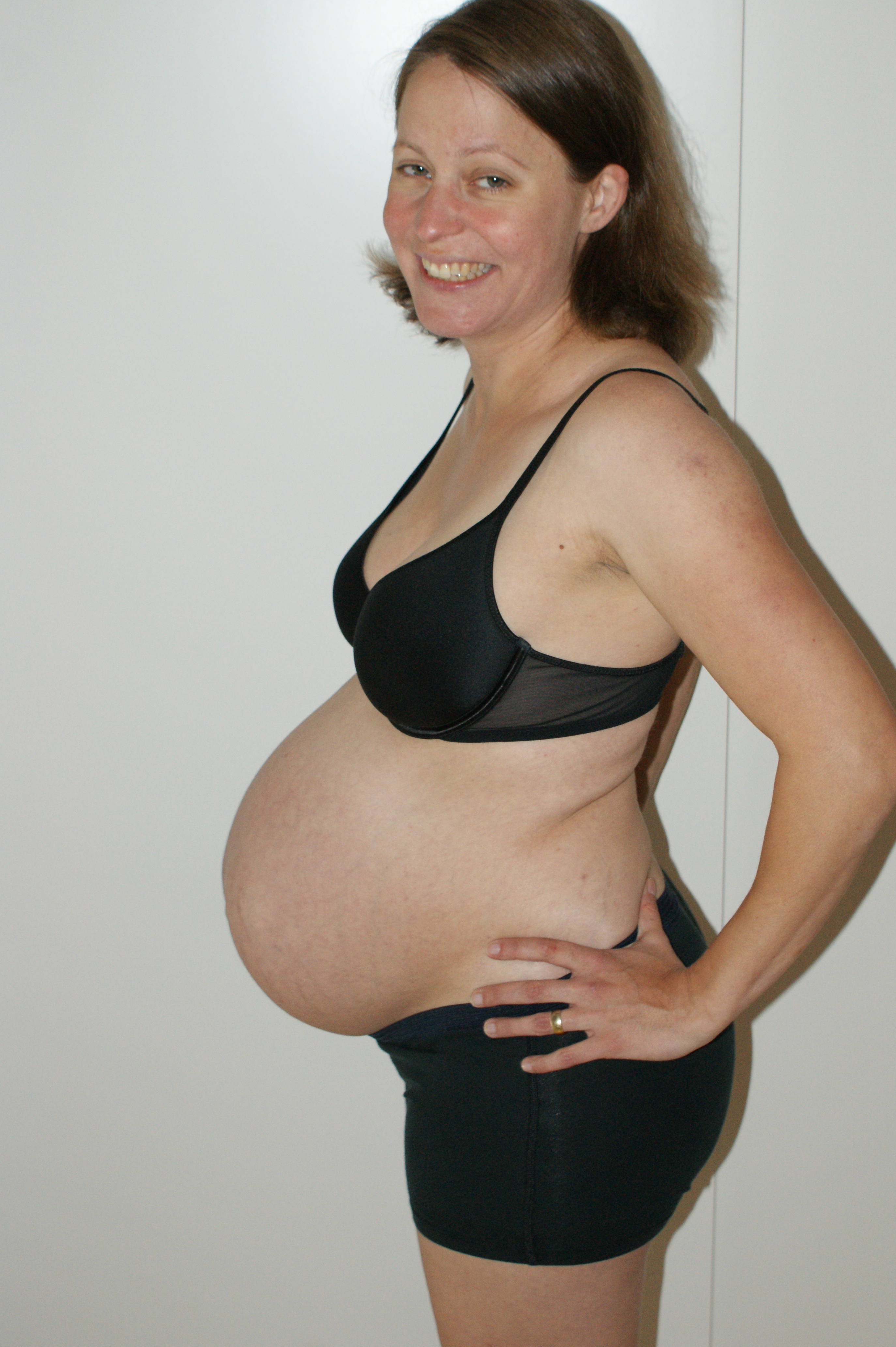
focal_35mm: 59
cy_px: 635
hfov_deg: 23.1
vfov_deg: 34.2
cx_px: 489
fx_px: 2189
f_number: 5.6
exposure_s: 1/60
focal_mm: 35
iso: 400
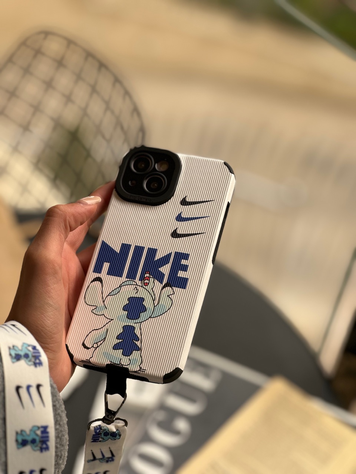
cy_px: 237
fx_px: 1056
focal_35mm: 77
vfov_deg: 25.3
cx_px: 178
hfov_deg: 19.1
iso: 25
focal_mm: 9
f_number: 2.8
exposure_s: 1/134
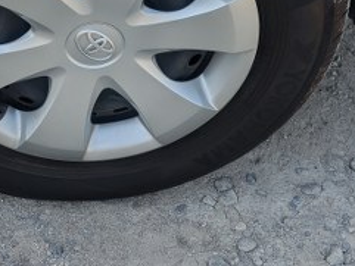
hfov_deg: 23.5
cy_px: 26
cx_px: 136
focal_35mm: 83
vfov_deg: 17.5
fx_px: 852
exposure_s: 1/1076
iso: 45
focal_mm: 5.43
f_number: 1.89
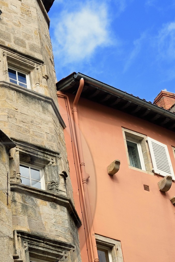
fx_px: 620
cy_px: 190
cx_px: -25
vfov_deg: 23.7
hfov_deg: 15.6
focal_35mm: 85
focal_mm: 36
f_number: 16
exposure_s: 1/80
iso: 200
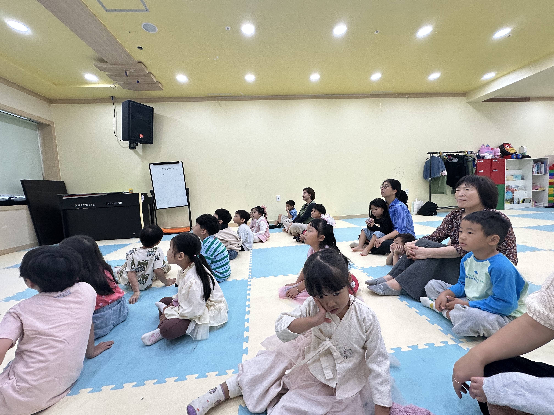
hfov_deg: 102.1
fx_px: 224
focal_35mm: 14
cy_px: 208
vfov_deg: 85.7
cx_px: 277
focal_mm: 2.22
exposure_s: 1/120
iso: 125
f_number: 2.2
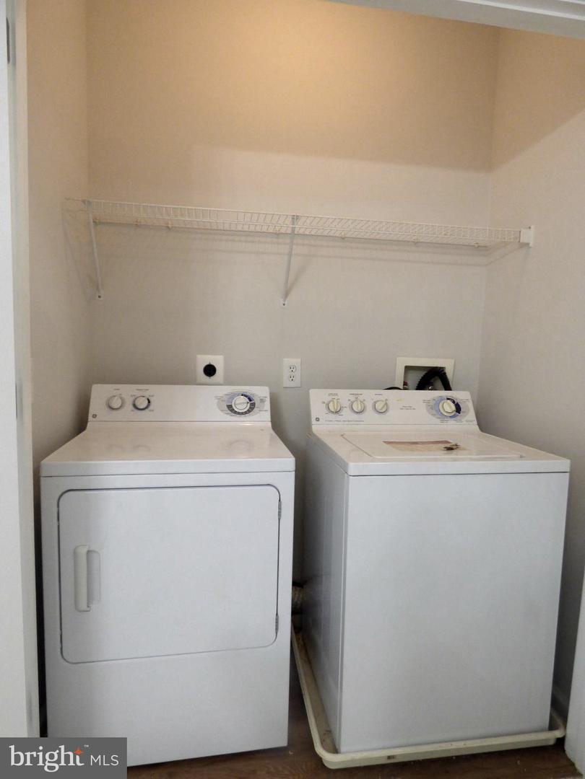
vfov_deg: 81.7
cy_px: 390
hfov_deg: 66.0
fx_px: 451
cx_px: 292
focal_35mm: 20
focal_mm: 3.58
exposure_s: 1/60
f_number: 2.8
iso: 320
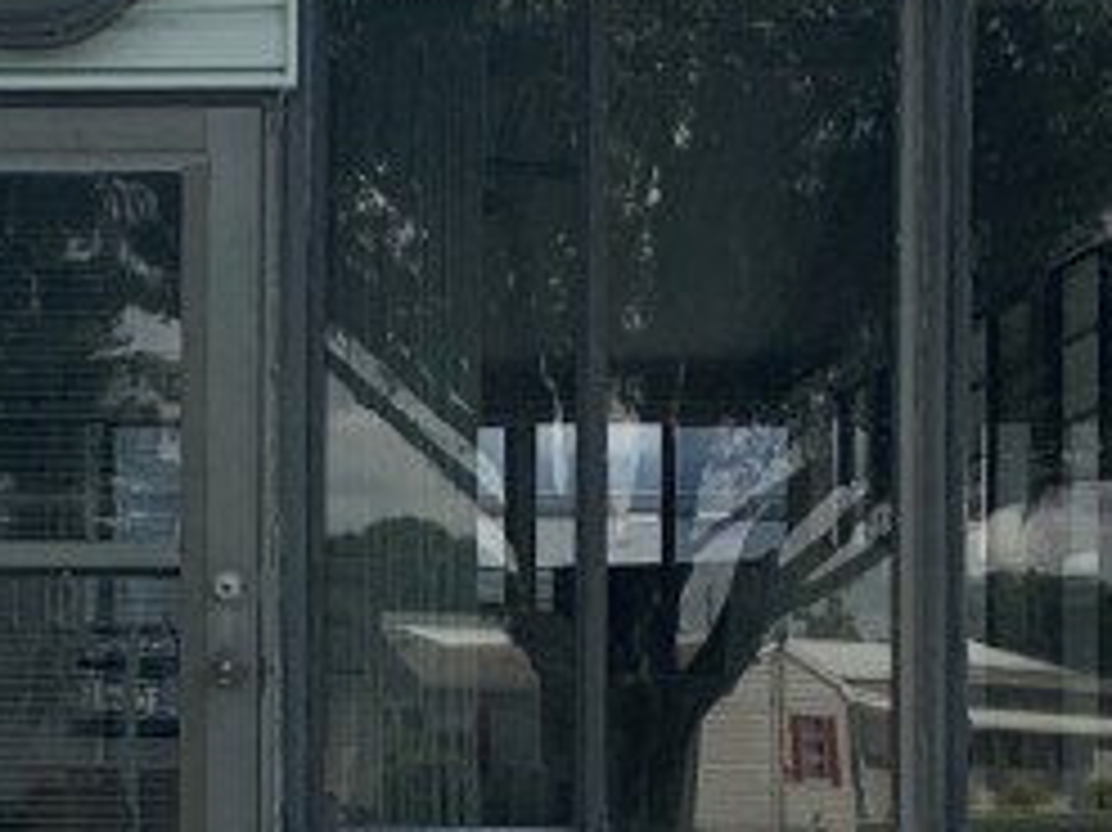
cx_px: 45
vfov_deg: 13.6
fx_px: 3468
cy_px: 688
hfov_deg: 17.8
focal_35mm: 108
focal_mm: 4.25
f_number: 1.8
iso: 25
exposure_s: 1/2833
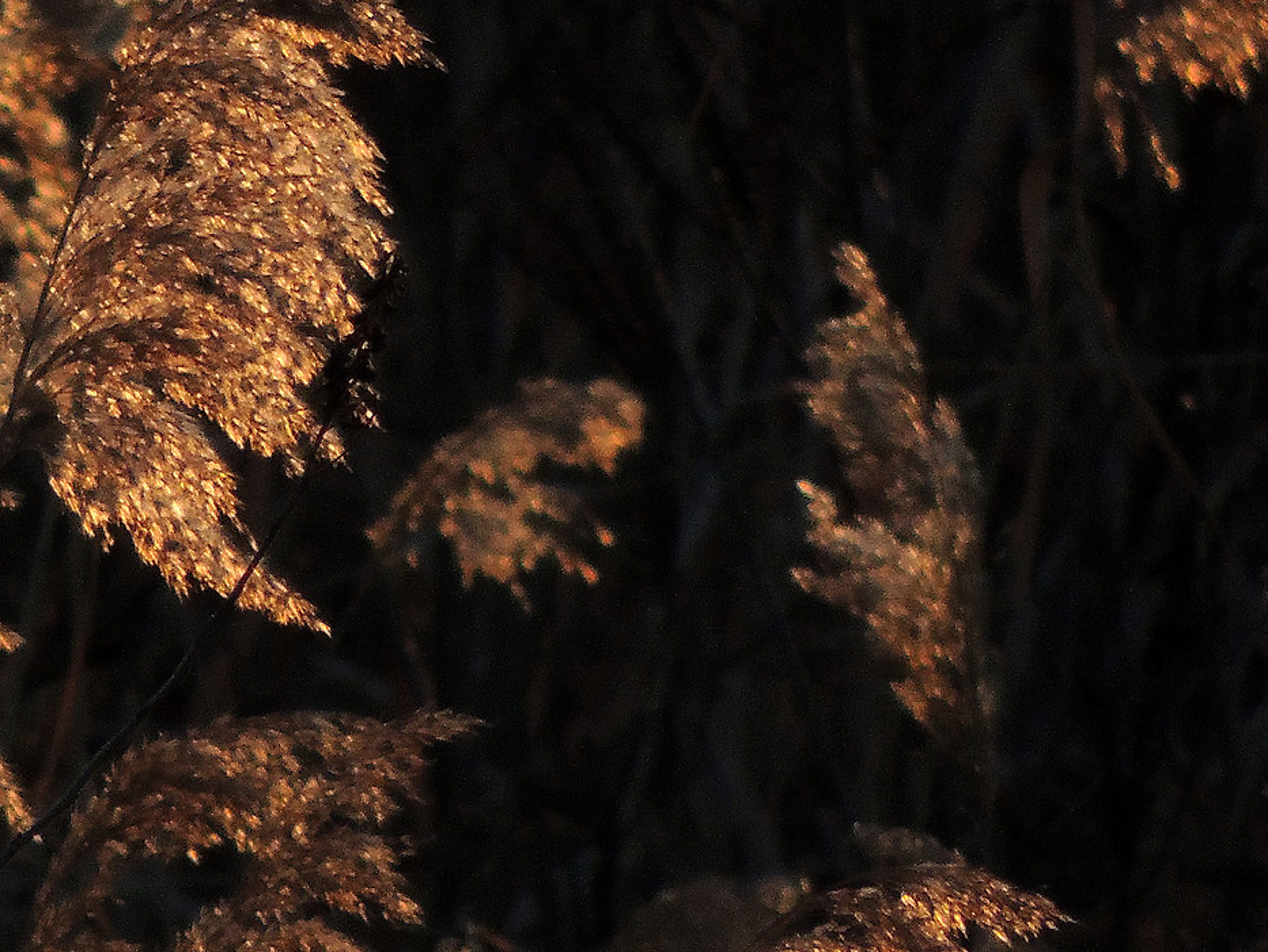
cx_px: -294
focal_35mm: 2572
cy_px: 73
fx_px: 94226
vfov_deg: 0.6
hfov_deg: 0.8
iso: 560
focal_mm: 180
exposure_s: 1/500
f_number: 5.9
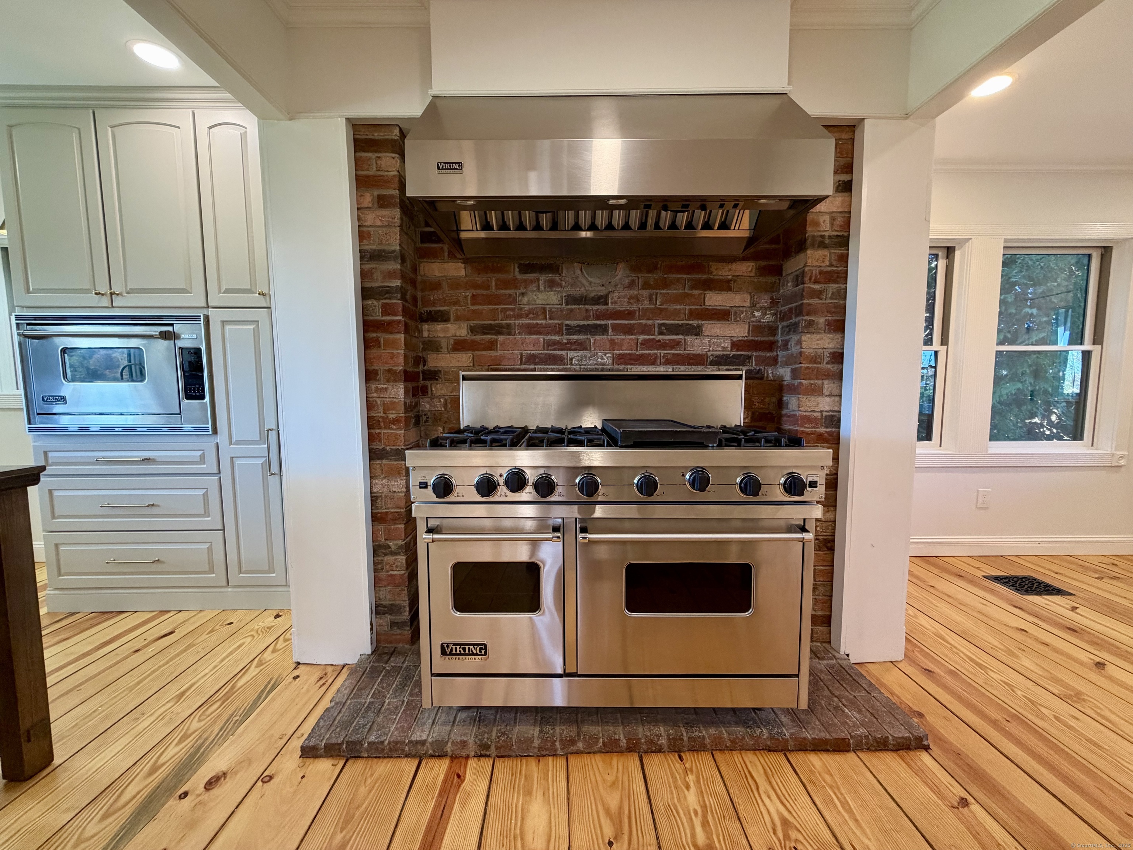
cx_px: 566
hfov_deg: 102.1
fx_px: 458
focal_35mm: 14
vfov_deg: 85.7
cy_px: 425
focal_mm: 2.22
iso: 200
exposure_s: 1/60
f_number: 2.2
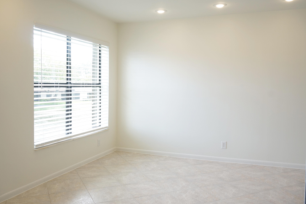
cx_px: 149
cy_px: 100
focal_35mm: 34
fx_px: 289
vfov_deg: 38.9
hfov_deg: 55.8
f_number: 8
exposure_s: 1/30
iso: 400
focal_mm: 22
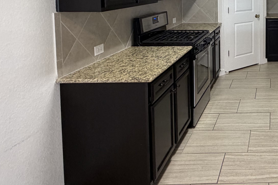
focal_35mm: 38
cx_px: 282
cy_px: -1
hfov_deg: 43.1
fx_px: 293
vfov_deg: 32.2
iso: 320
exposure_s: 1/60
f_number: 2.2
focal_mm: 2.22
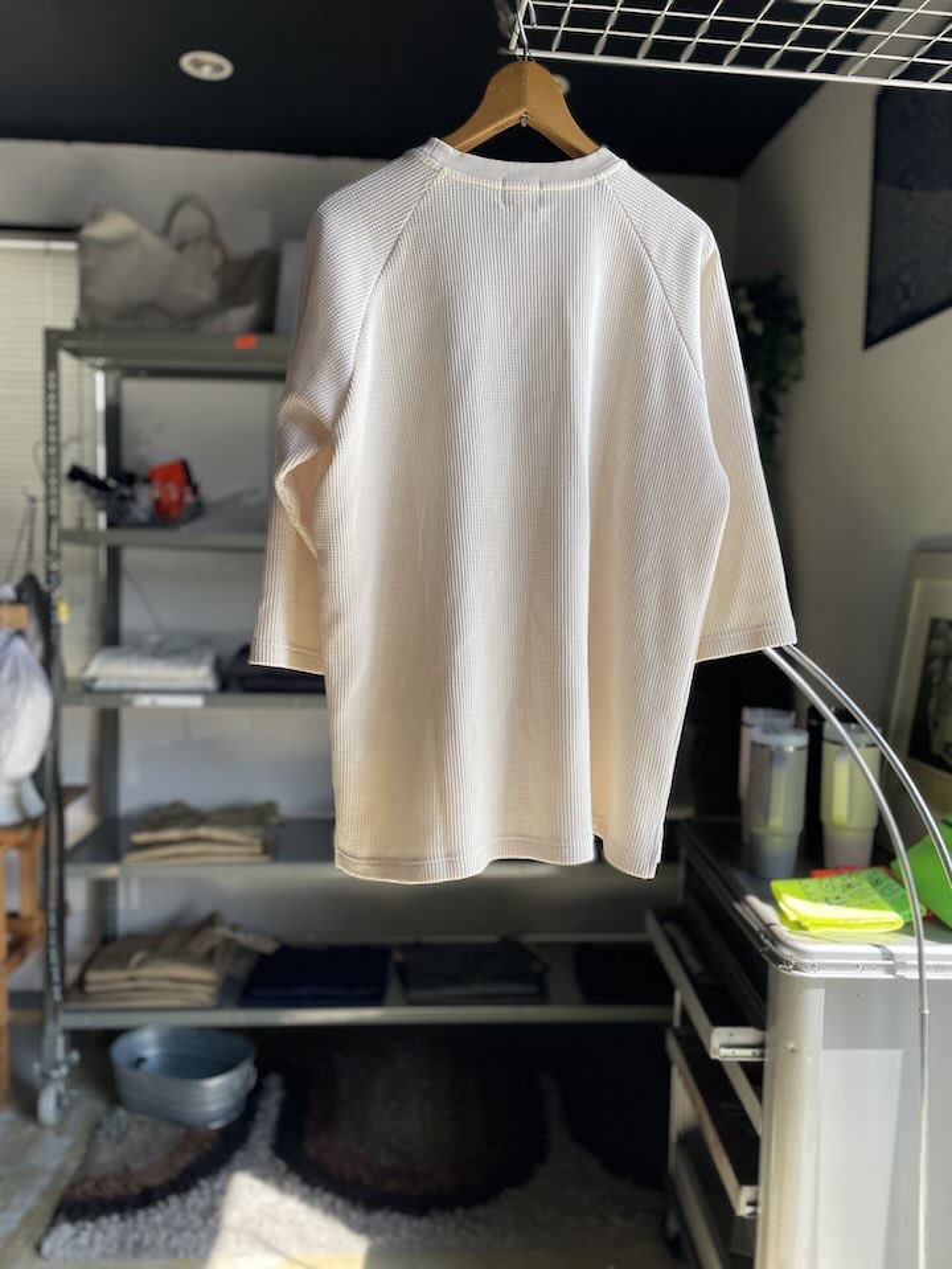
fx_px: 953
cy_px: 634
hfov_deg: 53.1
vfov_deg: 67.3
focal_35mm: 26
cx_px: 476
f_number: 1.6
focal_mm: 4.2
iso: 50
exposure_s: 1/456
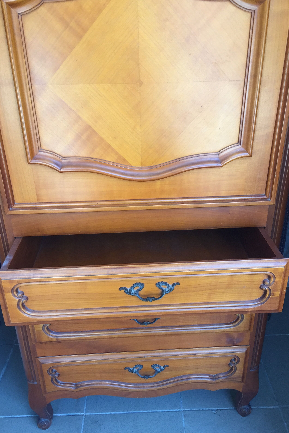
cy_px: 218
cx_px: 152
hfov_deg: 42.3
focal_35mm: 31
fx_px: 373
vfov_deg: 60.3
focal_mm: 4.15
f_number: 2.2
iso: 50
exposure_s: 1/120
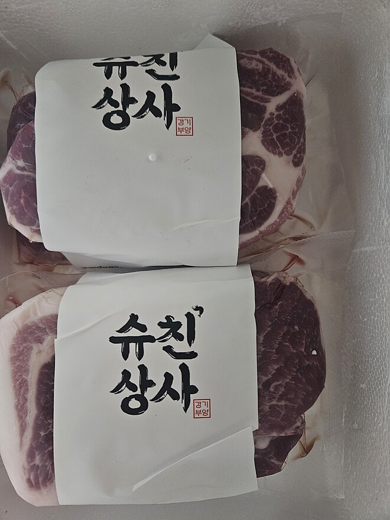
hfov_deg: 58.9
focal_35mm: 23
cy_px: 260
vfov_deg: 73.9
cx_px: 195
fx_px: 346
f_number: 1.8
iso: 500
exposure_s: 1/24
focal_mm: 5.4
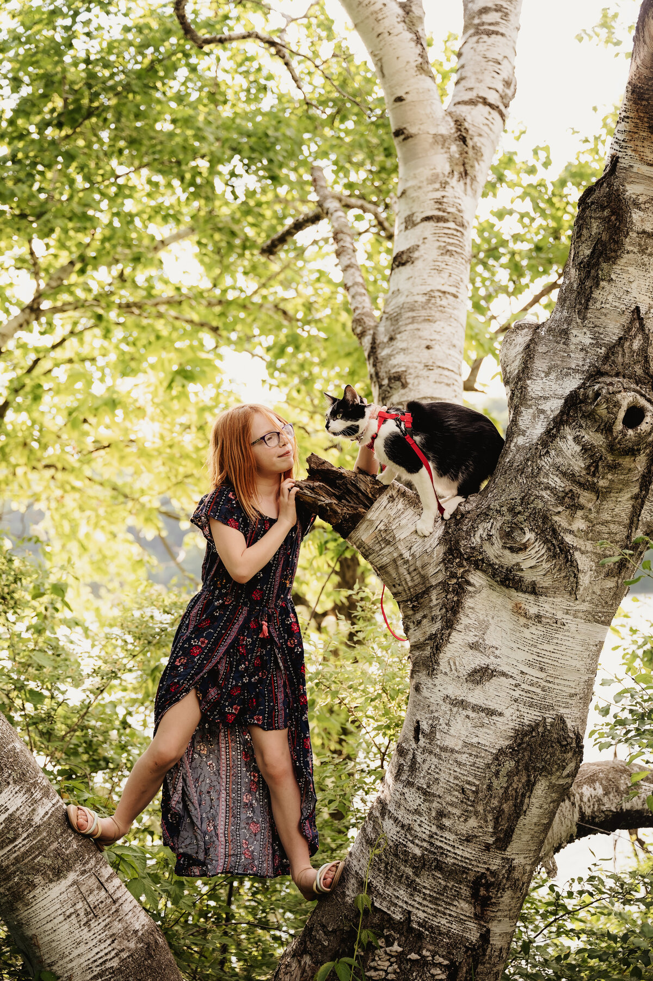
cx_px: 326
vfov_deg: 36.3
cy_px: 490
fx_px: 1499
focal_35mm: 55
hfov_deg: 24.6
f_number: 3.2
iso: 160
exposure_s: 1/250
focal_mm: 55
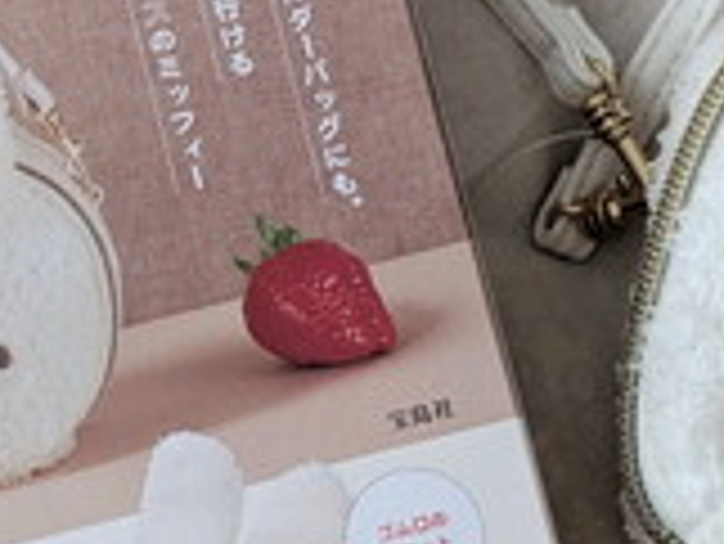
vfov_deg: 13.8
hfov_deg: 18.4
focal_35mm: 107
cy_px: 346
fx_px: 2240
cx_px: 333
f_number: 1.73
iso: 169
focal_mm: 4.38
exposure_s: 1/60
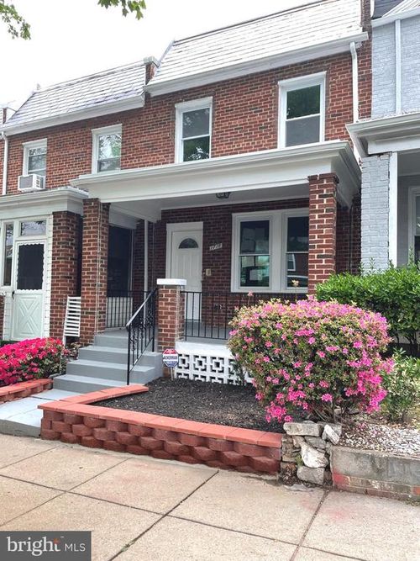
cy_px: 280
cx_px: 210
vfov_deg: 67.3
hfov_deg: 53.0
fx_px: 421
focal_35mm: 26
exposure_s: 1/121
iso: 32
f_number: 1.6
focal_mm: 4.2
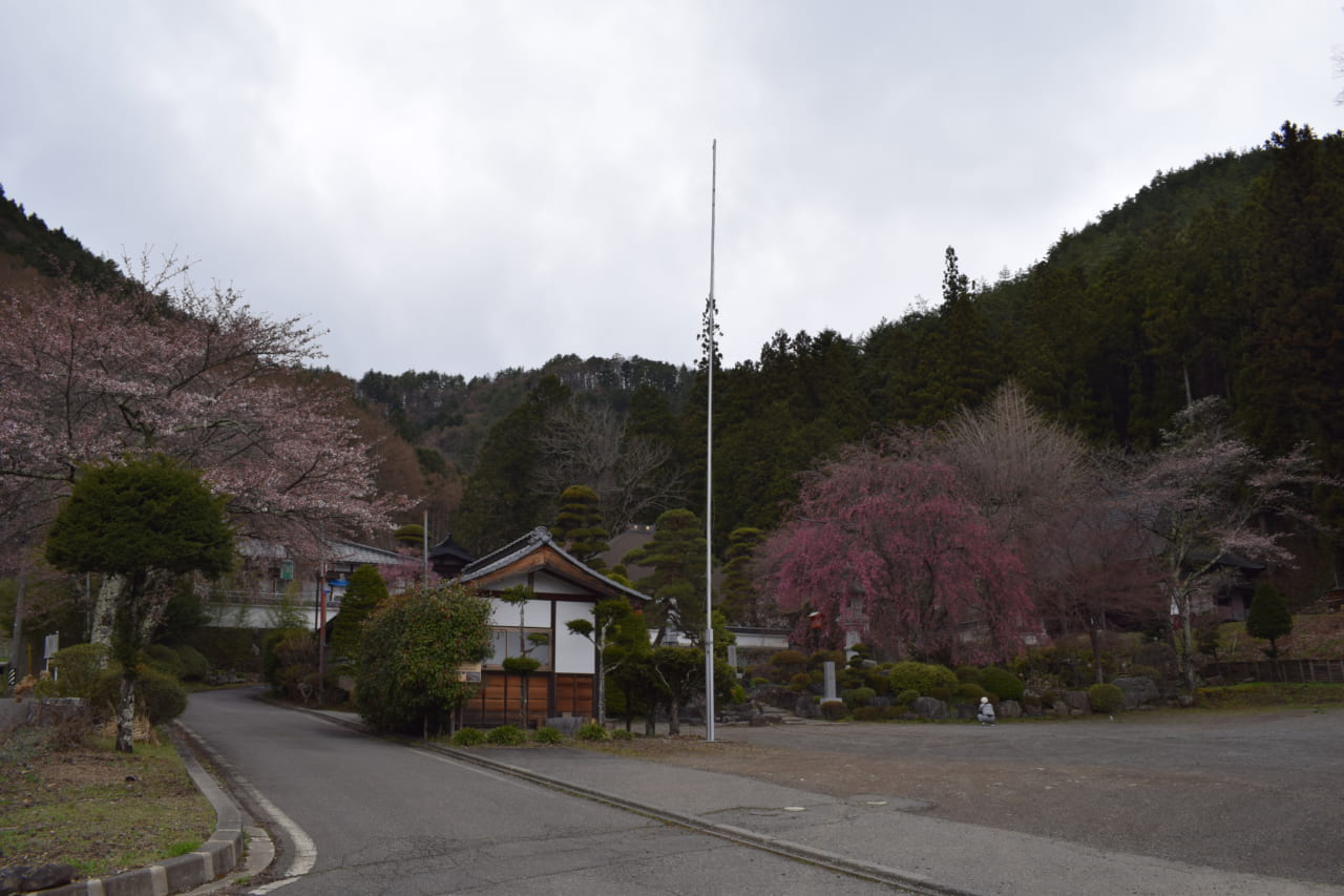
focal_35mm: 30
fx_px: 1120
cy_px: 448
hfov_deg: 61.9
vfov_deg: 43.6
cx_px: 672
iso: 100
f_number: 9
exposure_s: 1/200
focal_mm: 20
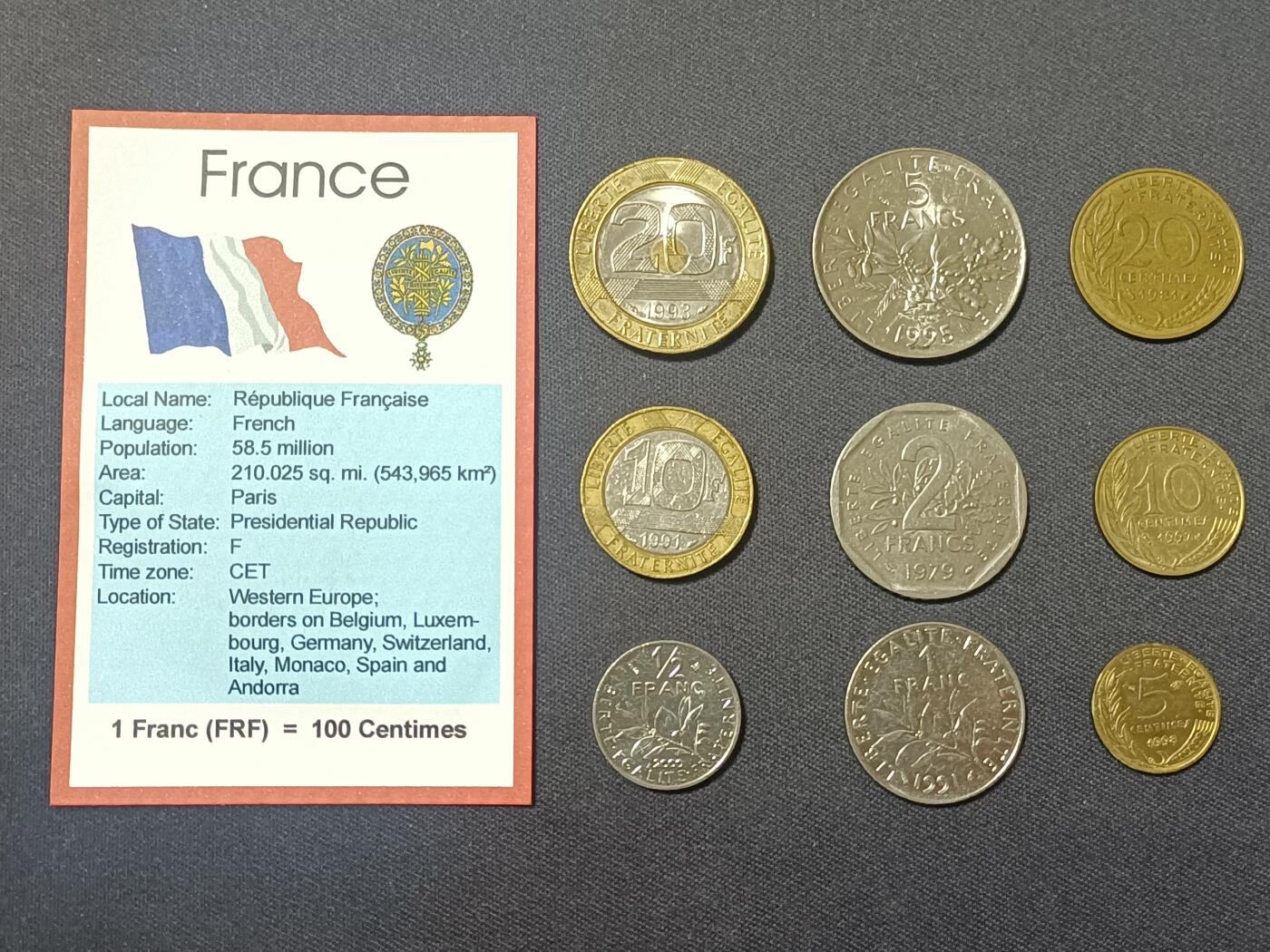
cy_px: 476
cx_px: 635
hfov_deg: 44.8
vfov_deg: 34.3
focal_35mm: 42
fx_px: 1541
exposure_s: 1/30
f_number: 1.8
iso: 2109
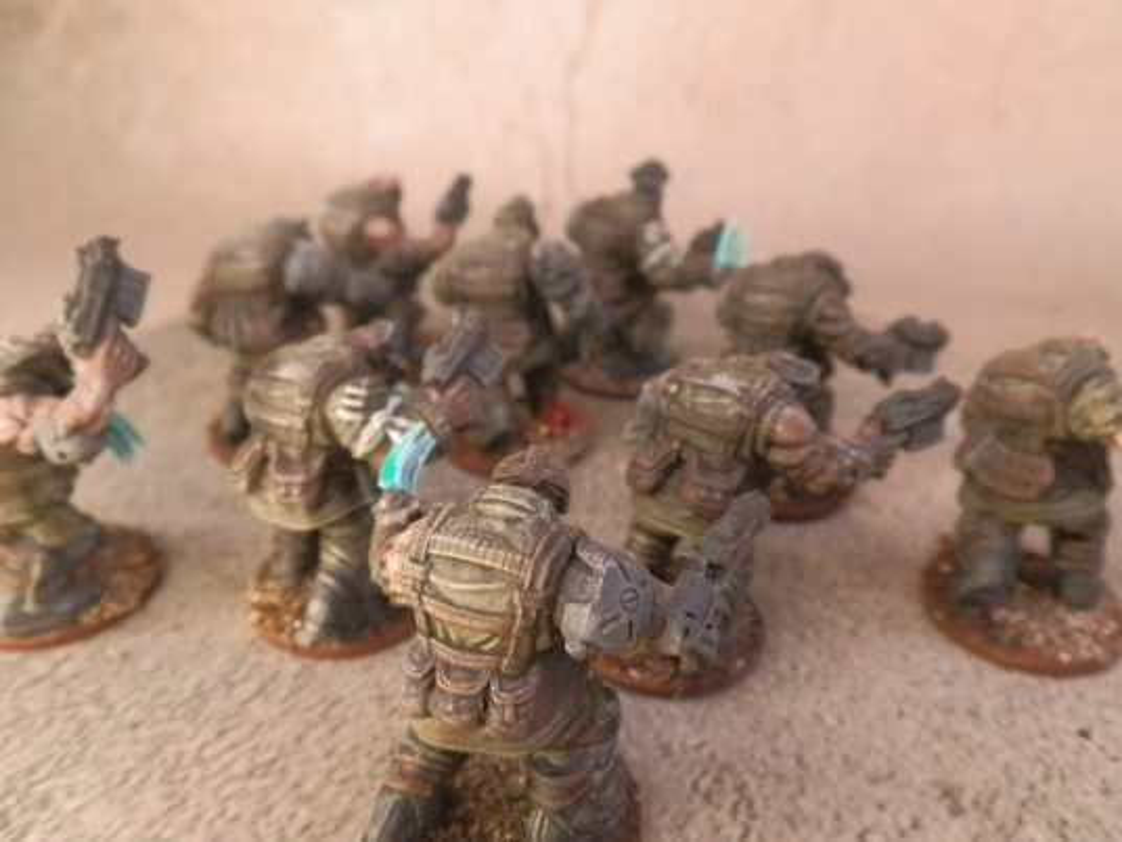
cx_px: 561
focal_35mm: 28
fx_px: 908
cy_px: 421
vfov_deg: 49.7
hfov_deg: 63.4
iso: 400
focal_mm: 5
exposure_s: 1/80
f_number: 3.1
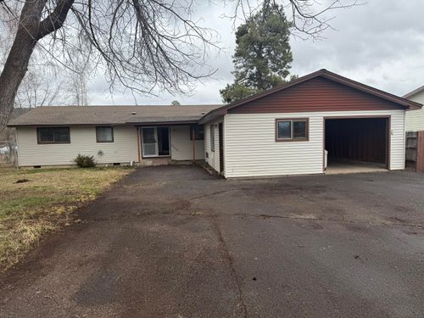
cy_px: 159
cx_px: 212
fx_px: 294
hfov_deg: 71.6
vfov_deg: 56.8
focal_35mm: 24
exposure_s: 1/1585
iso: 80
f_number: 1.78
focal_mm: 6.76
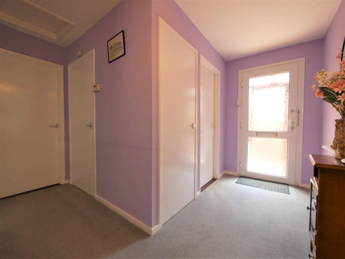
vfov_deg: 85.7
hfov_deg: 102.0
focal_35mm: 14
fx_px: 140
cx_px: 172
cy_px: 130
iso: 400
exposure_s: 1/60
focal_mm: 7
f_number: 4
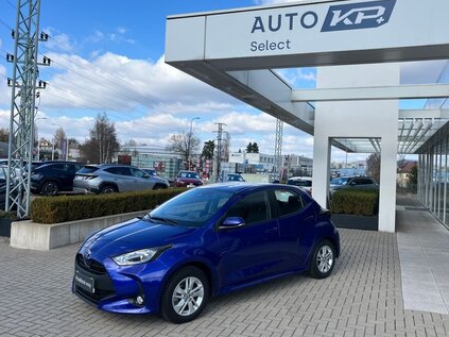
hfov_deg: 59.8
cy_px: 158
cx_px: 249
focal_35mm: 30
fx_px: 389
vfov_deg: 46.8
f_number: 1.6
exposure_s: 1/2825
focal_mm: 5.1
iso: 50
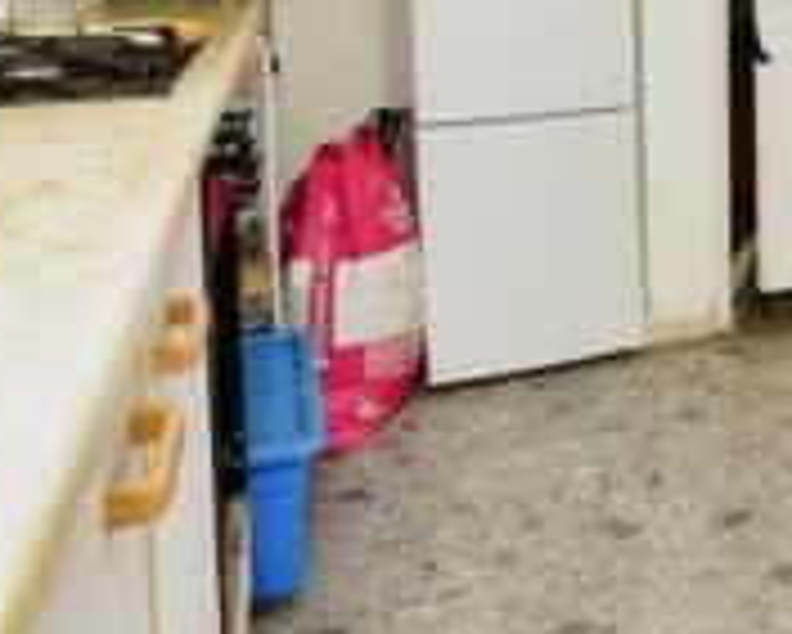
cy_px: -61
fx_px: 1149
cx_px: 974
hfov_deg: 31.3
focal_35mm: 49
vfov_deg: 28.1
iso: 250
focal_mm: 14
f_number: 8
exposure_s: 1/10
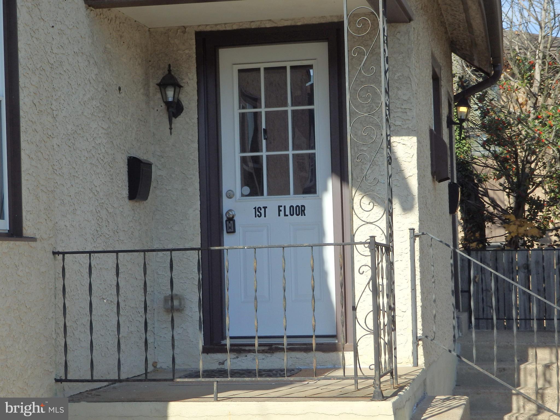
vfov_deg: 22.3
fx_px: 1068
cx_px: 280
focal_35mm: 66
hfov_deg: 29.4
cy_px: 210
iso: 125
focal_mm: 11.9
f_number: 4.4
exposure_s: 1/1000
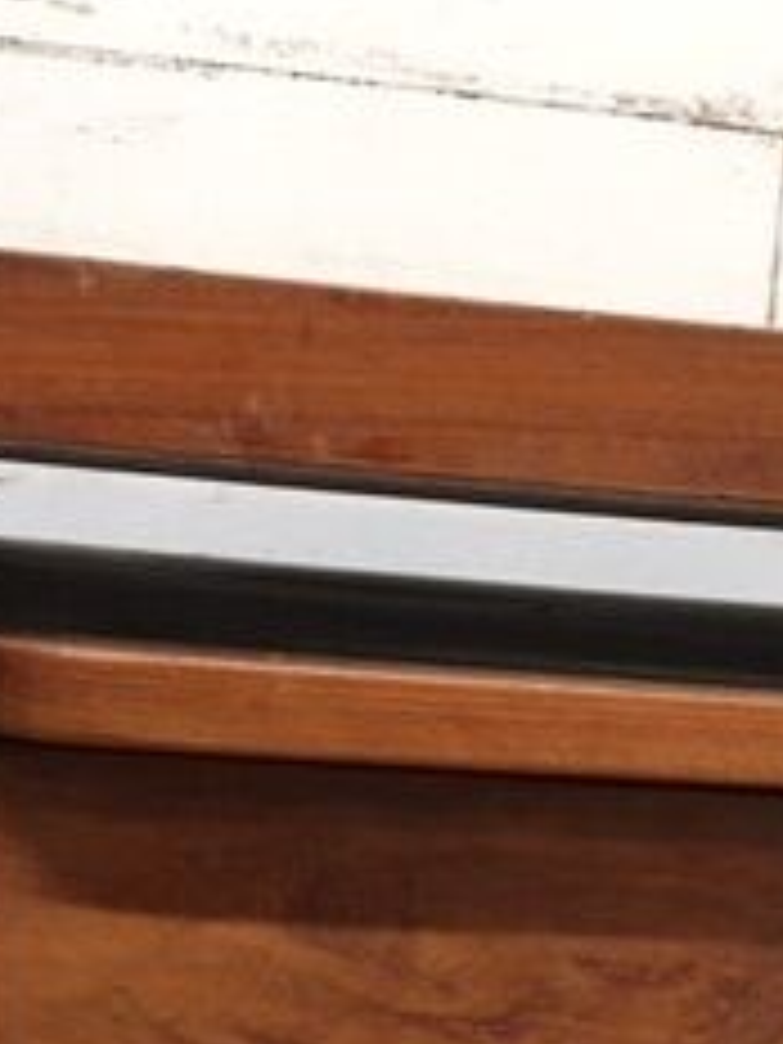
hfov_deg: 18.4
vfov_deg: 22.0
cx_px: 544
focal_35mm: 80
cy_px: 1341
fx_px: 2413
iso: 64
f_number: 2.2
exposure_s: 1/17
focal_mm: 4.15
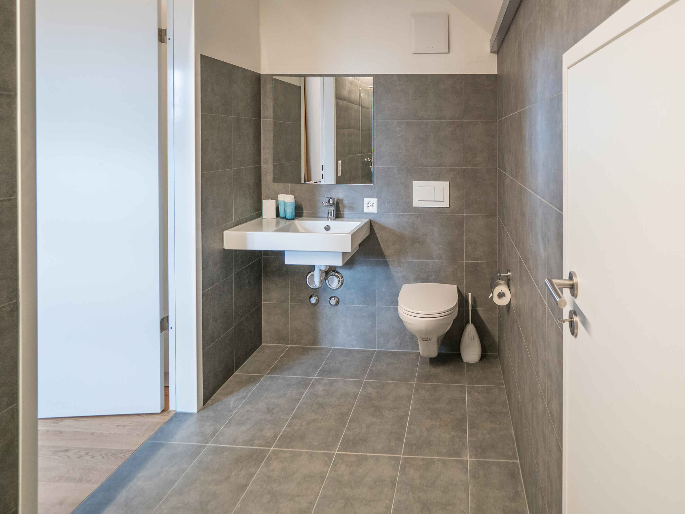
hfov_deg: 94.5
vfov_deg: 78.1
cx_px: 342
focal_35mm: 16
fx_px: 317
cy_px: 257
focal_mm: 8
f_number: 2.8
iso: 320
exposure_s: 1/20
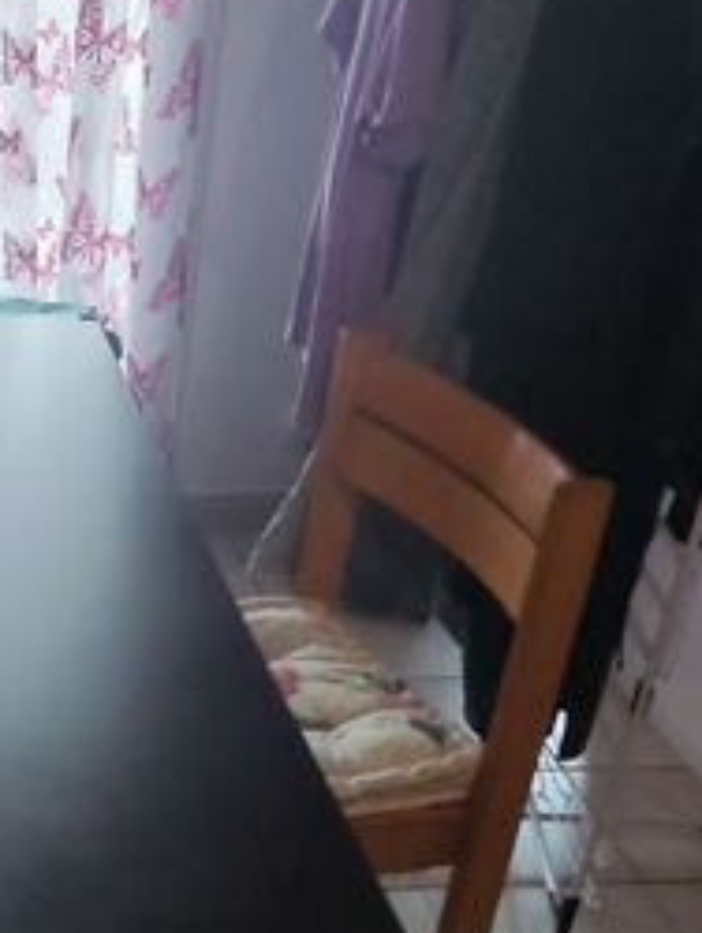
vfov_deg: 27.2
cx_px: -127
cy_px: 1079
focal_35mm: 64
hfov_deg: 21.4
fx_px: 1728
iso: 257
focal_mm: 4.71
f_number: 1.79
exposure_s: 1/33
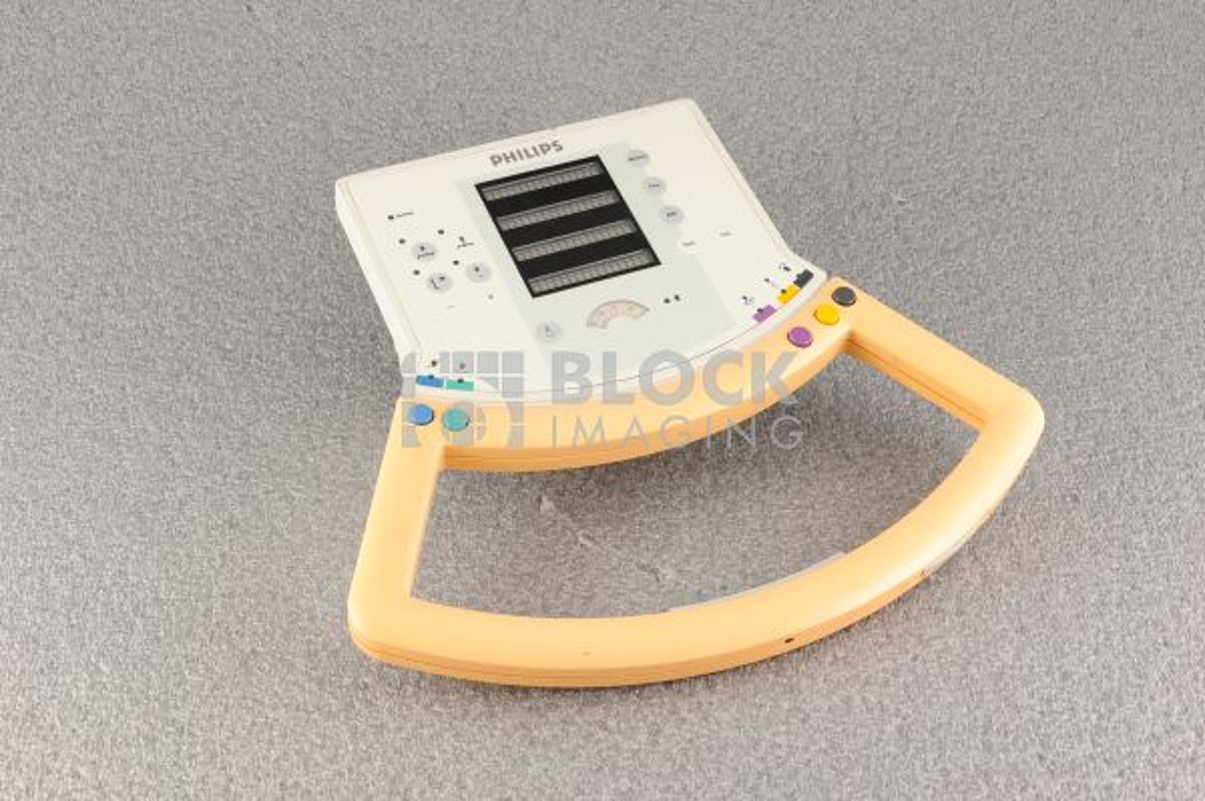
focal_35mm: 50
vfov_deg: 26.9
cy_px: 400
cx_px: 602
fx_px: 1672
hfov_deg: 39.6
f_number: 10
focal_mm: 50
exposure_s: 1/125
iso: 1600
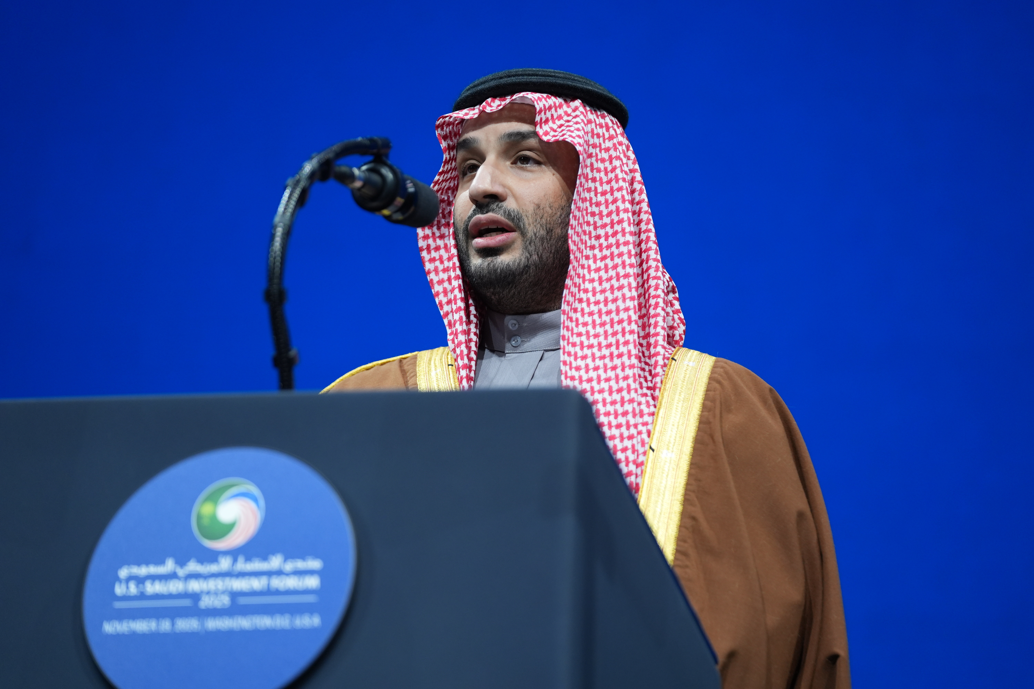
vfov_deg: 8.9
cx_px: 517
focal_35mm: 154
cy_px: 344
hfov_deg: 13.3
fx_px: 4423
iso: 1000
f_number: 2.8
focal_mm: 154
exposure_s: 1/400
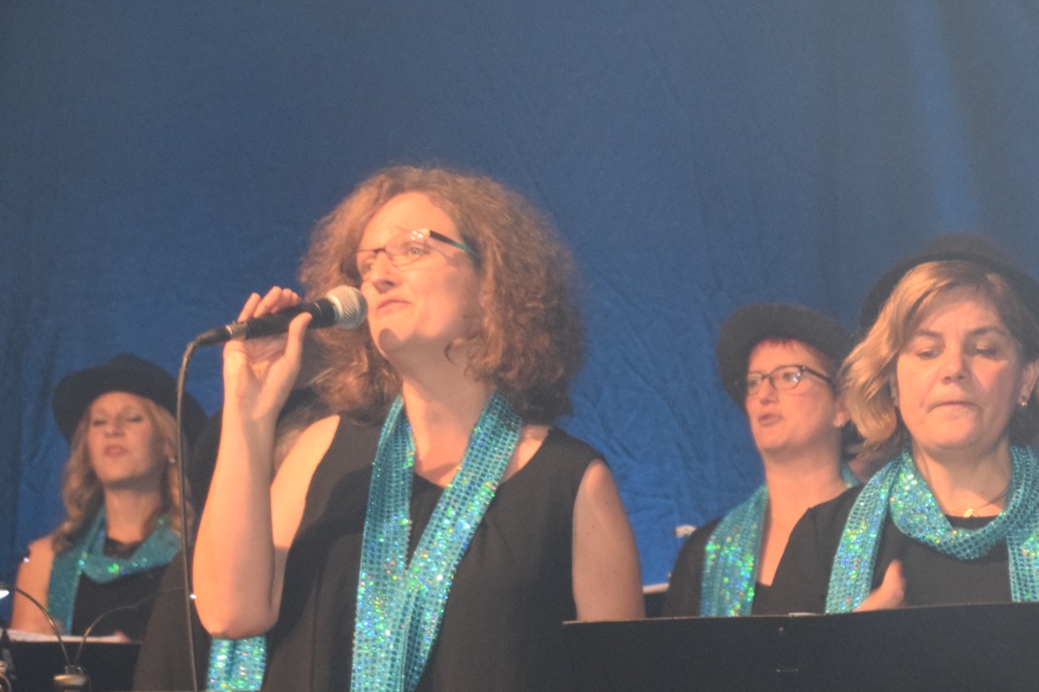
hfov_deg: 11.3
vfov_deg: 7.6
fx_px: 5223
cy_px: 499
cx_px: 893
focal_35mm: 181
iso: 2200
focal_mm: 70
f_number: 5.6
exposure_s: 1/60
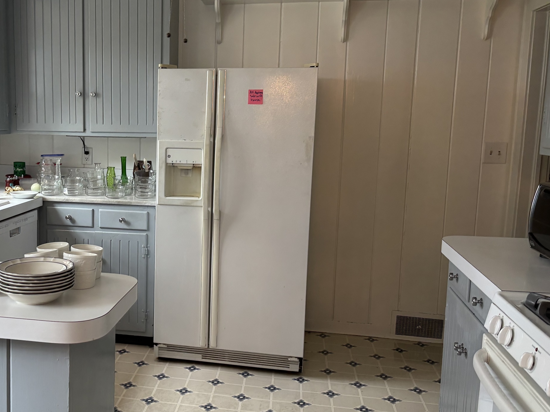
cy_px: 205
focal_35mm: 40
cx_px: 155
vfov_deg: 36.0
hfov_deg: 45.6
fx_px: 636
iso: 125
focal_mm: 5.96
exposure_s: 1/60
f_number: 1.6
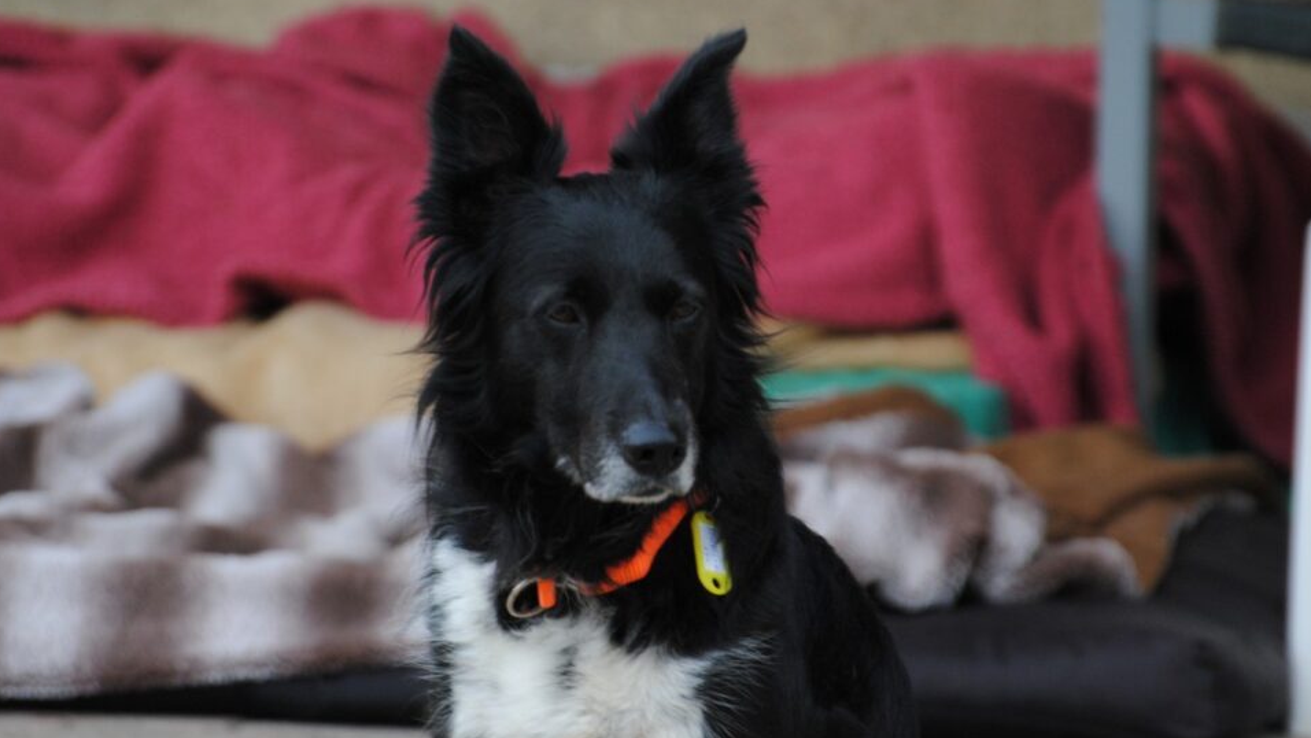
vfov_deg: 3.6
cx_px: 629
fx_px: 11716
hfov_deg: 6.4
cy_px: 433
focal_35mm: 337
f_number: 5.3
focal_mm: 200
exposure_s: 1/500
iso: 400
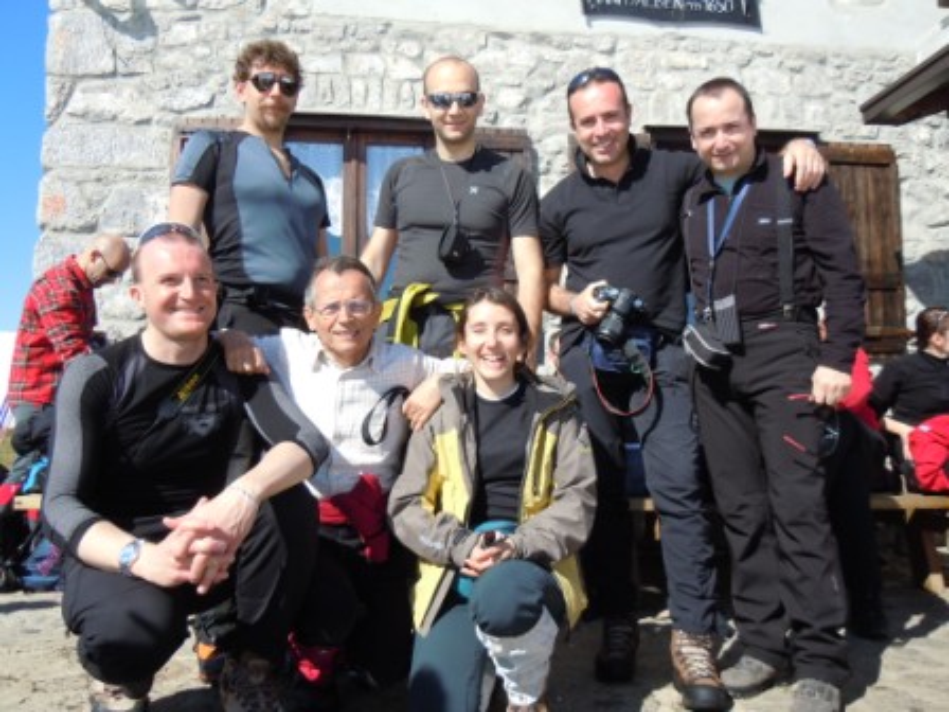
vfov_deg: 46.8
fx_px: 822
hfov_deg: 60.0
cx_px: 474
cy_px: 356
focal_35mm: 30
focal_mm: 5.4
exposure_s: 1/640
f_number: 3.5
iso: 100
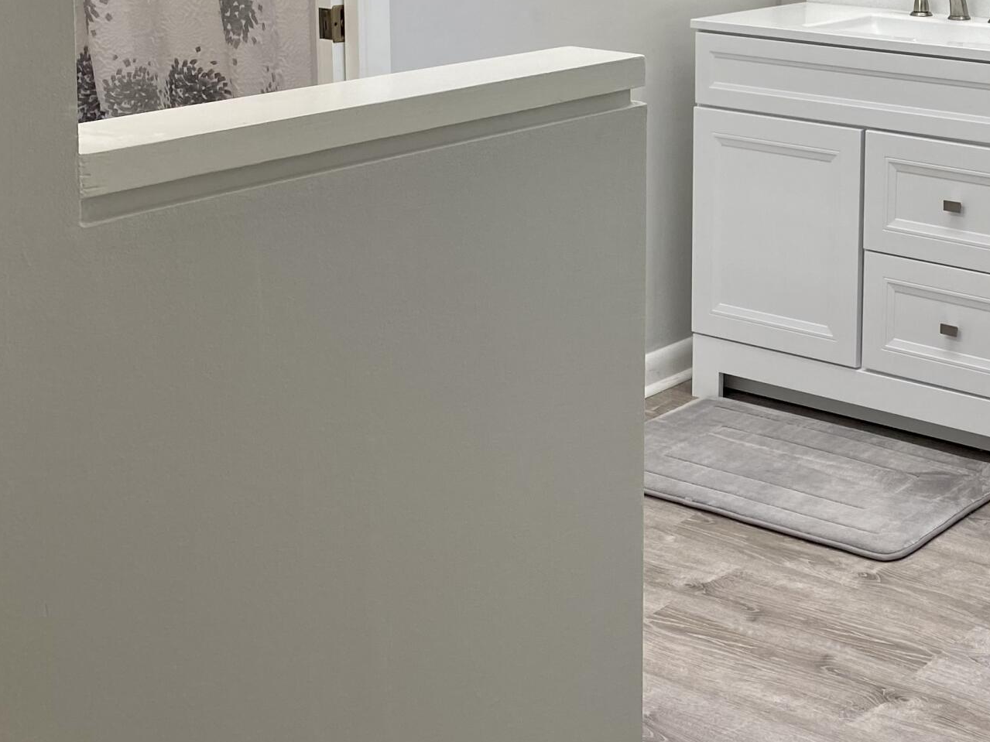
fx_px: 1744
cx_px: 886
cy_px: 70
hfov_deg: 30.3
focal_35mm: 61
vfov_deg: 23.4
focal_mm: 4.25
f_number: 1.8
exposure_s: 1/120
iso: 40
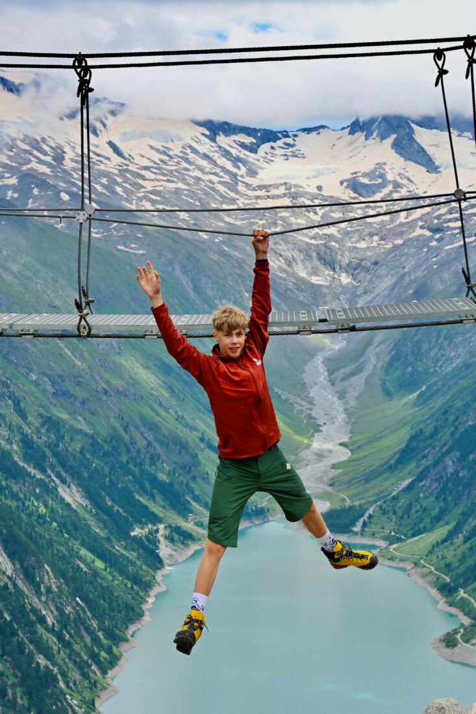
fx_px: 1170
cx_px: 238
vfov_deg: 33.9
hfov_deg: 23.0
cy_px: 357
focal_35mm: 59
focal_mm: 59
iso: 200
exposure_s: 1/200
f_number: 11
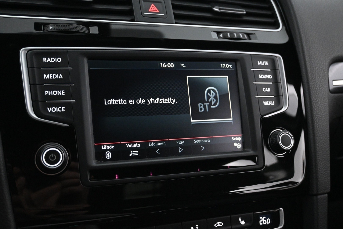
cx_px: 172
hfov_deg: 51.3
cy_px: 114
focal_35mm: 38
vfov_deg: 35.5
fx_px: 357
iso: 4000
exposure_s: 1/40
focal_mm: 25
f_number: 4.2
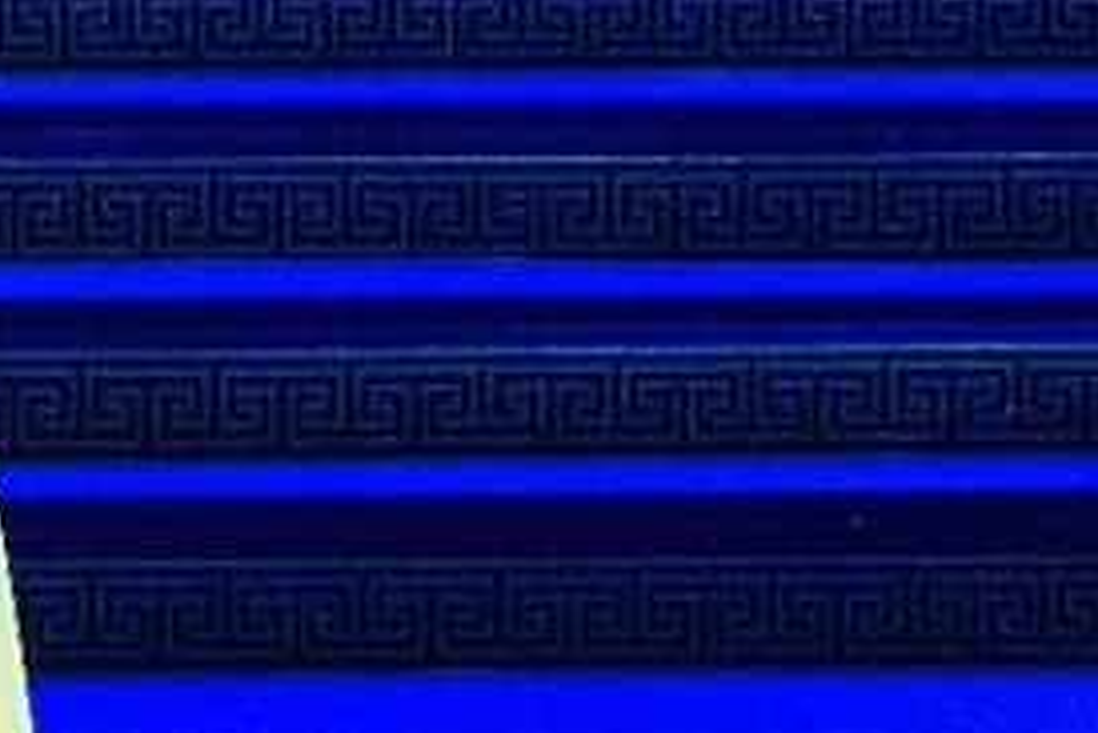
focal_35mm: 735
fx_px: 22428
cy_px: 130
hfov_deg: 2.8
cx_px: -902
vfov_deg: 1.9
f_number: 11
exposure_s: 1/250
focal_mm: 144
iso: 2000
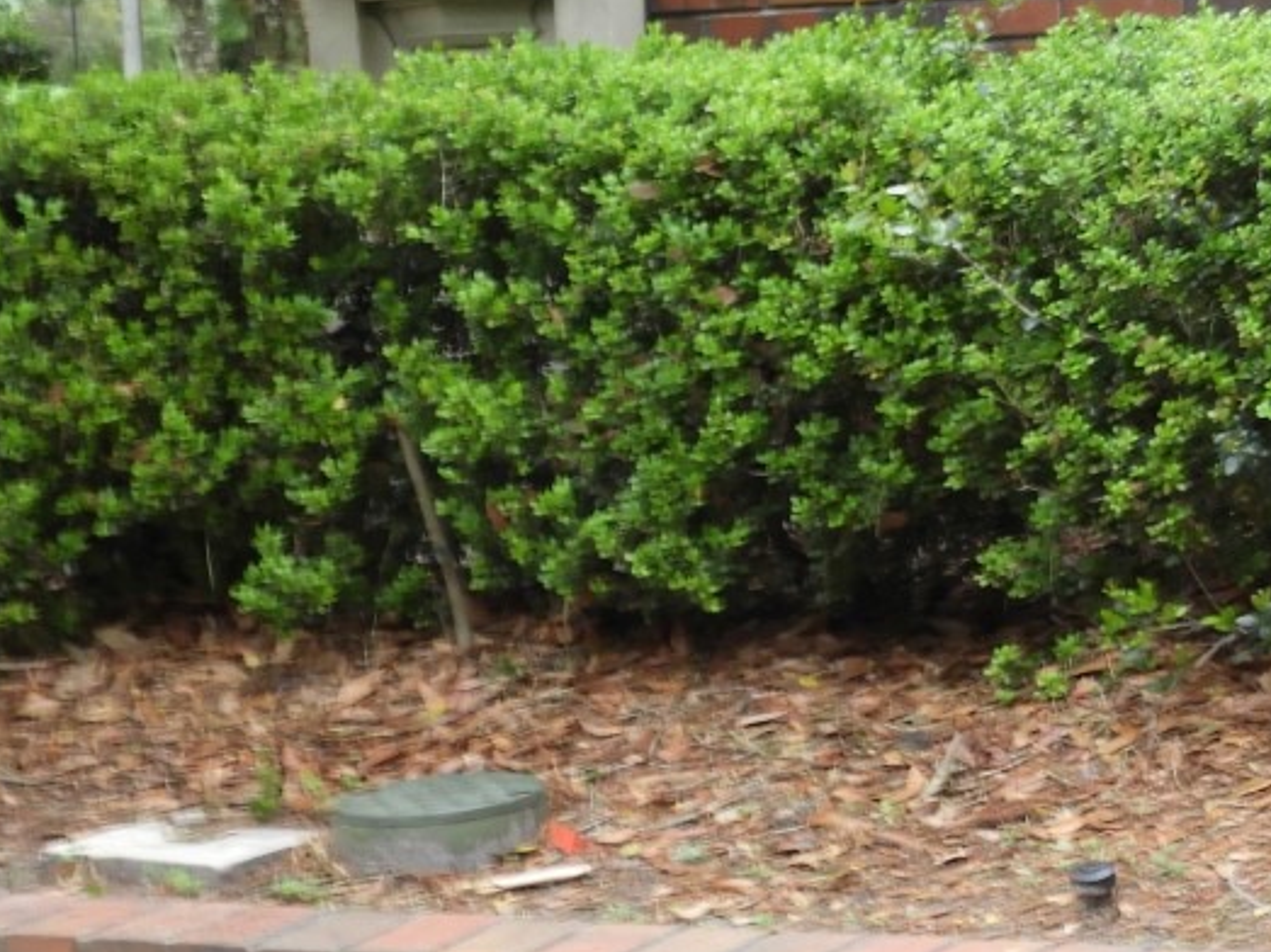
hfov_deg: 15.7
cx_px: 1098
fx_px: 4552
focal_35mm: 124
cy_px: 216
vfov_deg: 11.9
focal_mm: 8.1
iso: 100
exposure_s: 1/50
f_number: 4
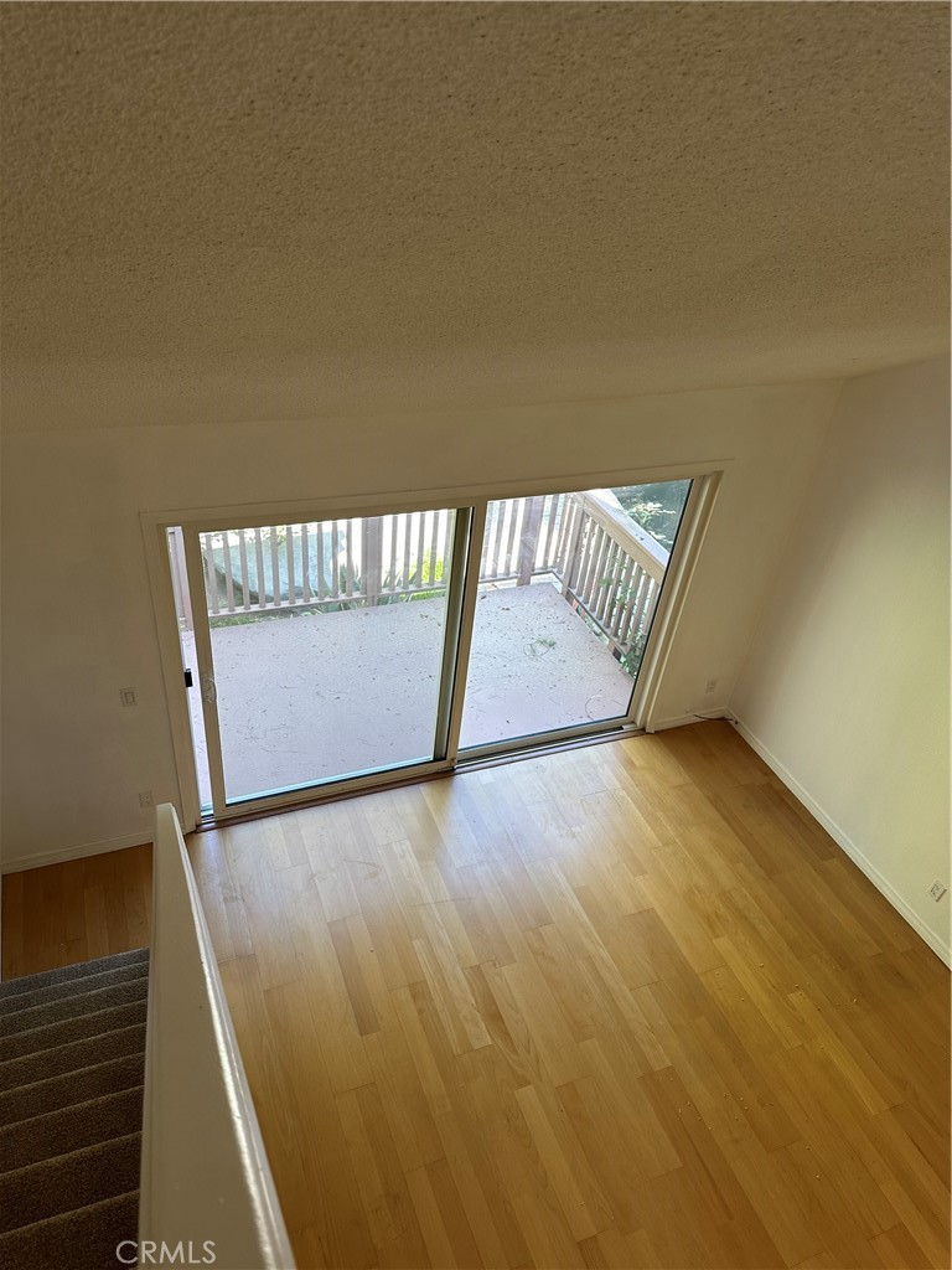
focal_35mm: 24
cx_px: 476
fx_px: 880
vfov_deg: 71.6
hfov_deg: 56.8
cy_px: 635
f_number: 1.78
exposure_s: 1/120
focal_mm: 6.86
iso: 125
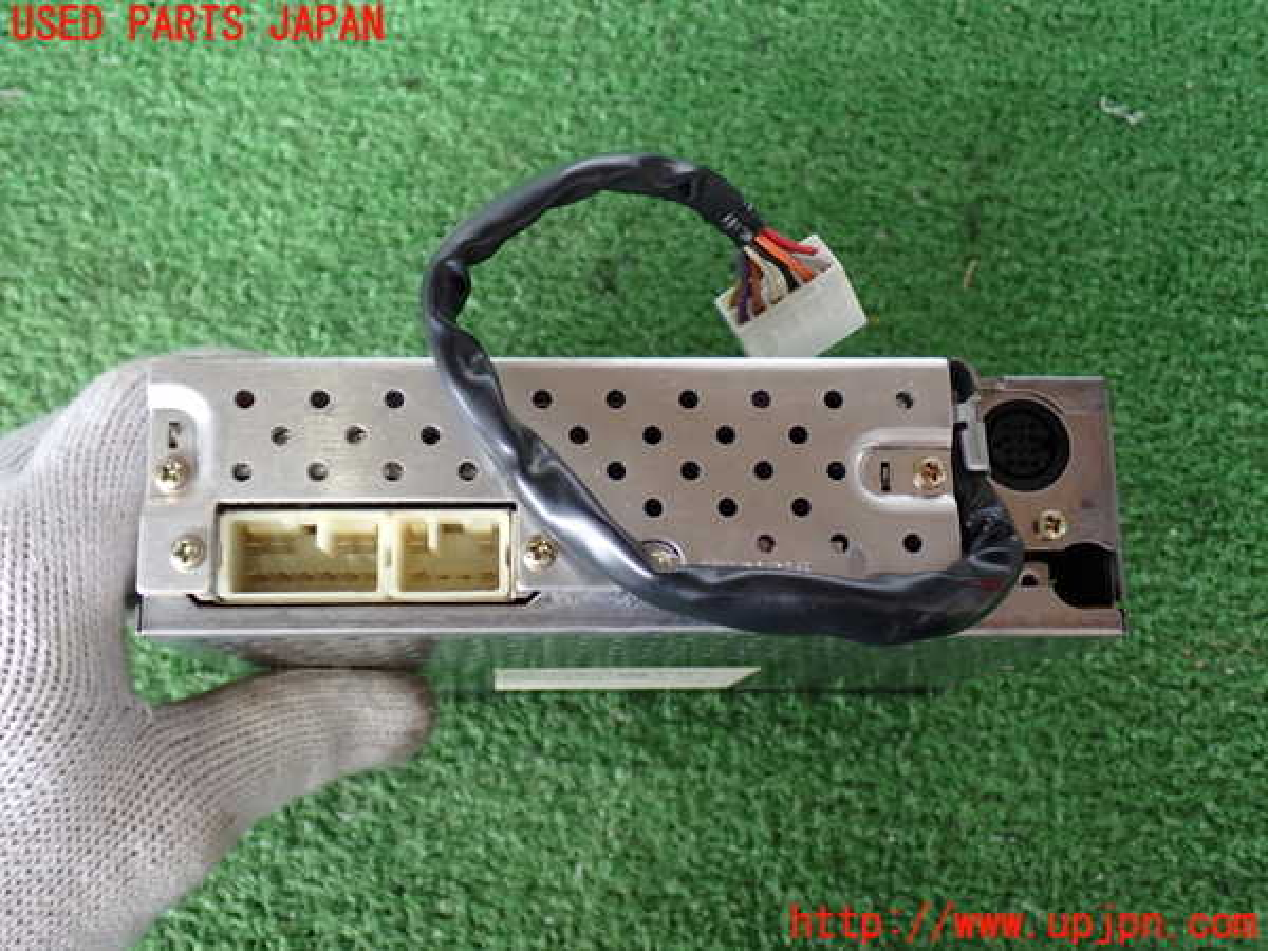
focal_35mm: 41
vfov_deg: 35.1
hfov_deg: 45.8
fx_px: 1502
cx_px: 634
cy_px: 476
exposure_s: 1/50
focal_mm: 7.31
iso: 200
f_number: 2.8
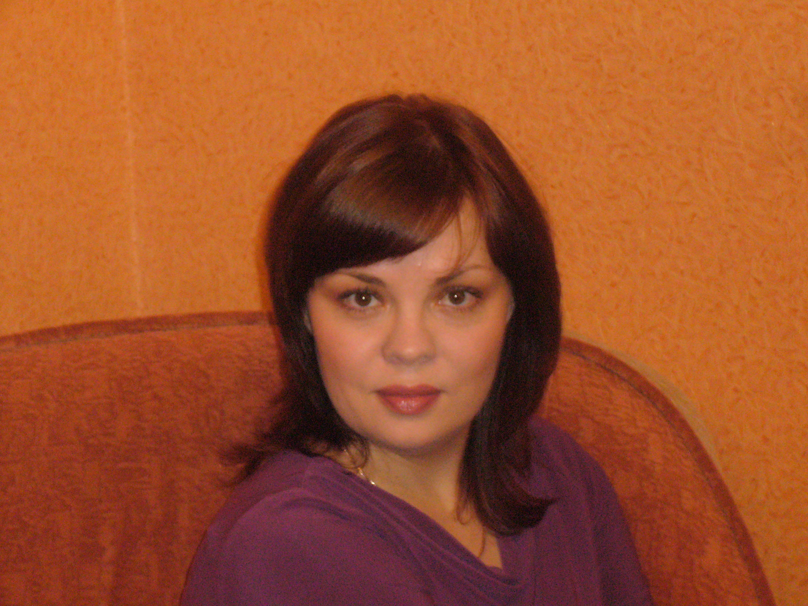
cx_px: 404
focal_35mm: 105
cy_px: 303
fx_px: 2451
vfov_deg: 14.1
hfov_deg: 18.7
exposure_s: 1/30
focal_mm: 17.4
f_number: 5
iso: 400
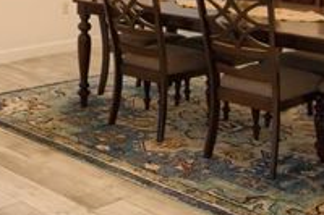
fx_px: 665
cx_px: 28
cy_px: -52
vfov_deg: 17.4
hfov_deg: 26.4
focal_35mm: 74
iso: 1600
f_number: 6.7
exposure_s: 1/15
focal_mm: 14
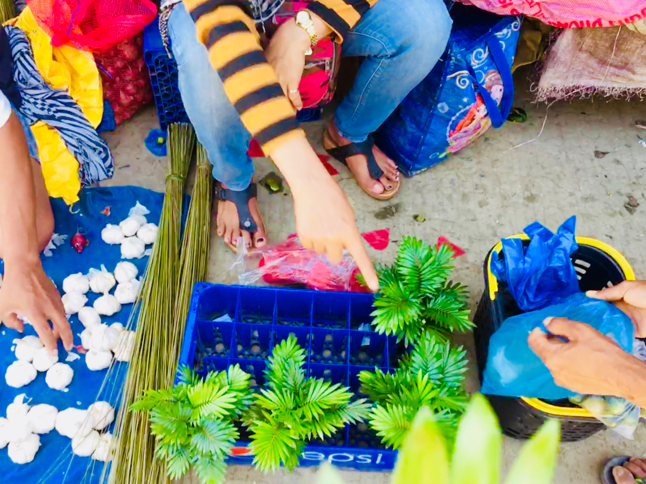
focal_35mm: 29
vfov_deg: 48.2
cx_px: 323
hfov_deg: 61.7
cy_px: 242
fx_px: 541
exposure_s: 1/60
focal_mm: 4.15
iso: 25
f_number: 2.2
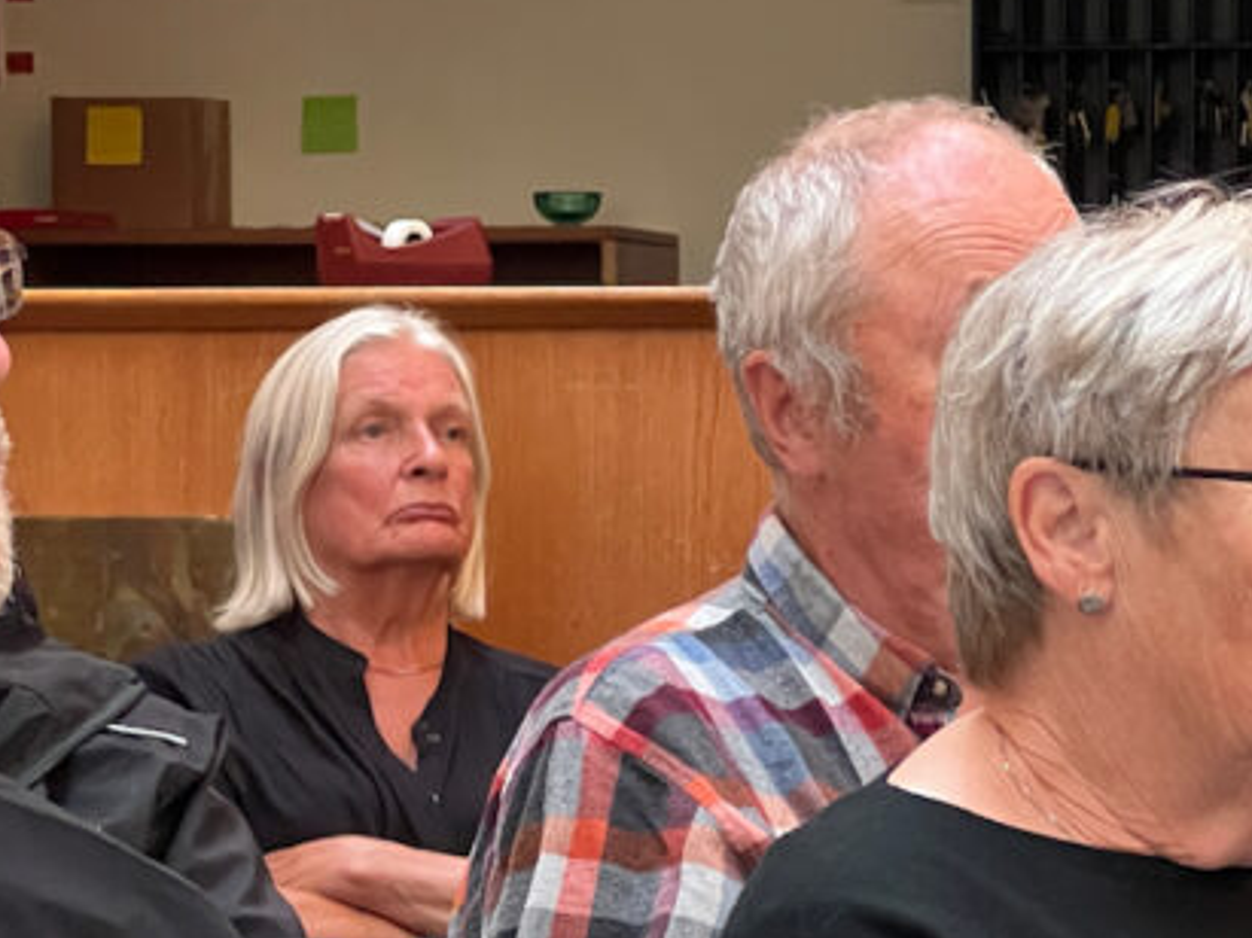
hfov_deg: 10.3
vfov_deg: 7.7
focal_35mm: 192
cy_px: 1075
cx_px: 740
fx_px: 6942
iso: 800
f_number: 2.8
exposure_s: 1/33
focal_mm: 9
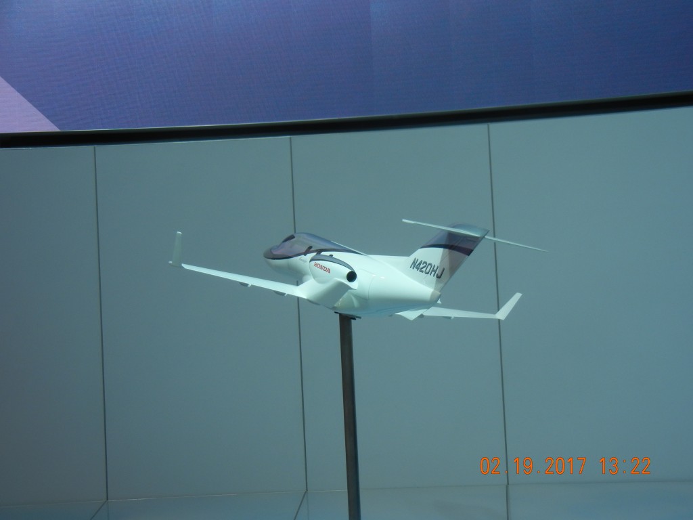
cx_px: 346
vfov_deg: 28.0
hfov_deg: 36.8
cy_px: 260
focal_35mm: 52
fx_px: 1041
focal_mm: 9.3
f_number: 3.9
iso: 170
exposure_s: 1/250
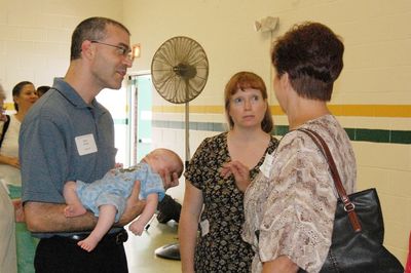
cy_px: 136
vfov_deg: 23.7
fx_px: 650
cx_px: 206
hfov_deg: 35.1
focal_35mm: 57
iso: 1600
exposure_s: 1/30
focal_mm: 38
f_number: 11
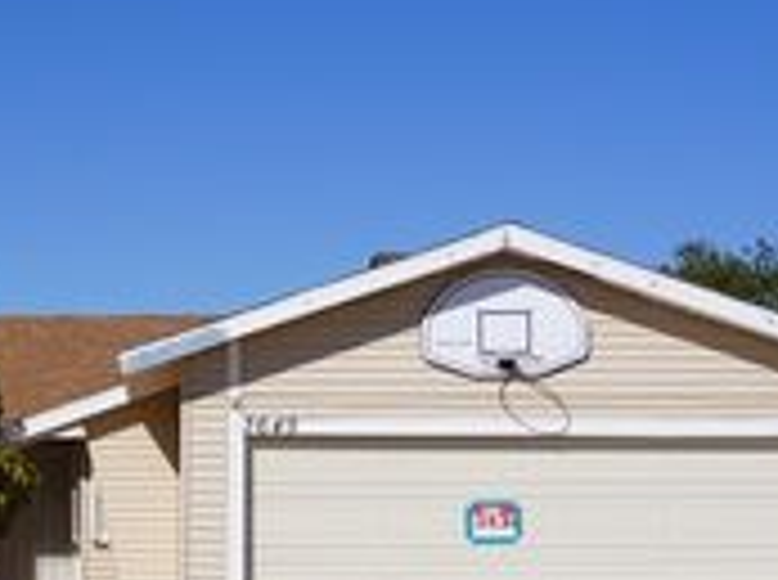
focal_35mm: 104
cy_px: 461
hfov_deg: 18.6
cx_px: 81
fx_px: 2341
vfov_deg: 14.1
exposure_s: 1/320
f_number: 11
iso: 100
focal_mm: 25
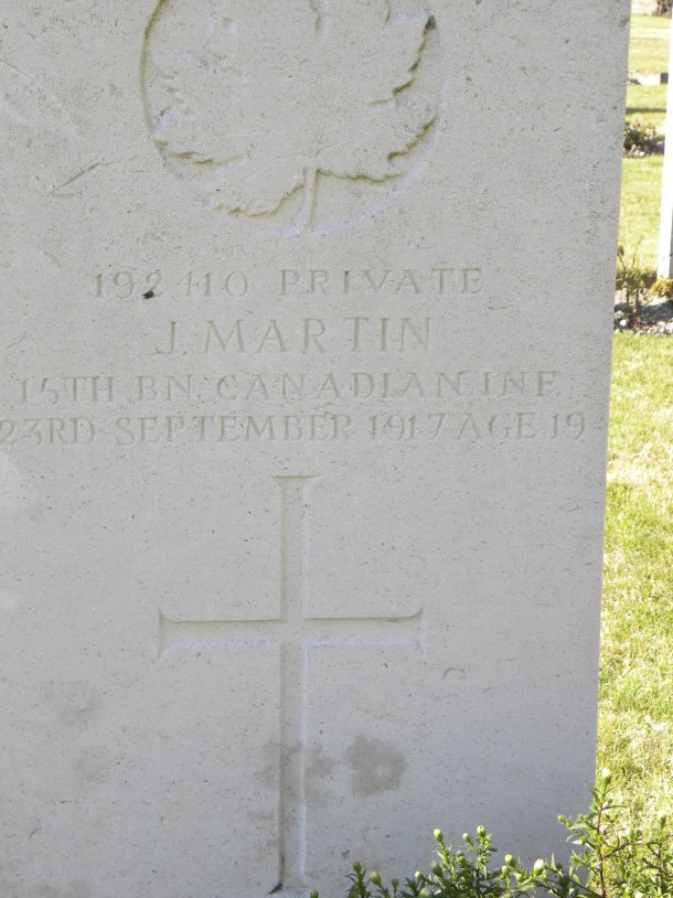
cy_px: 356
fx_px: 1893
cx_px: 273
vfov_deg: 26.6
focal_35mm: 73
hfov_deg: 20.1
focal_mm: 10.3
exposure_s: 1/191
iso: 64
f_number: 4
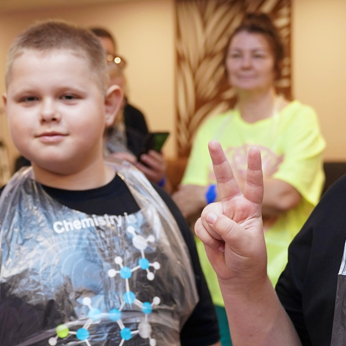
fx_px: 837
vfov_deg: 23.4
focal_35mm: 74
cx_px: 230
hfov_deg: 23.3
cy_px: 178
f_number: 2.8
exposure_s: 1/60
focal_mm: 28
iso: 500
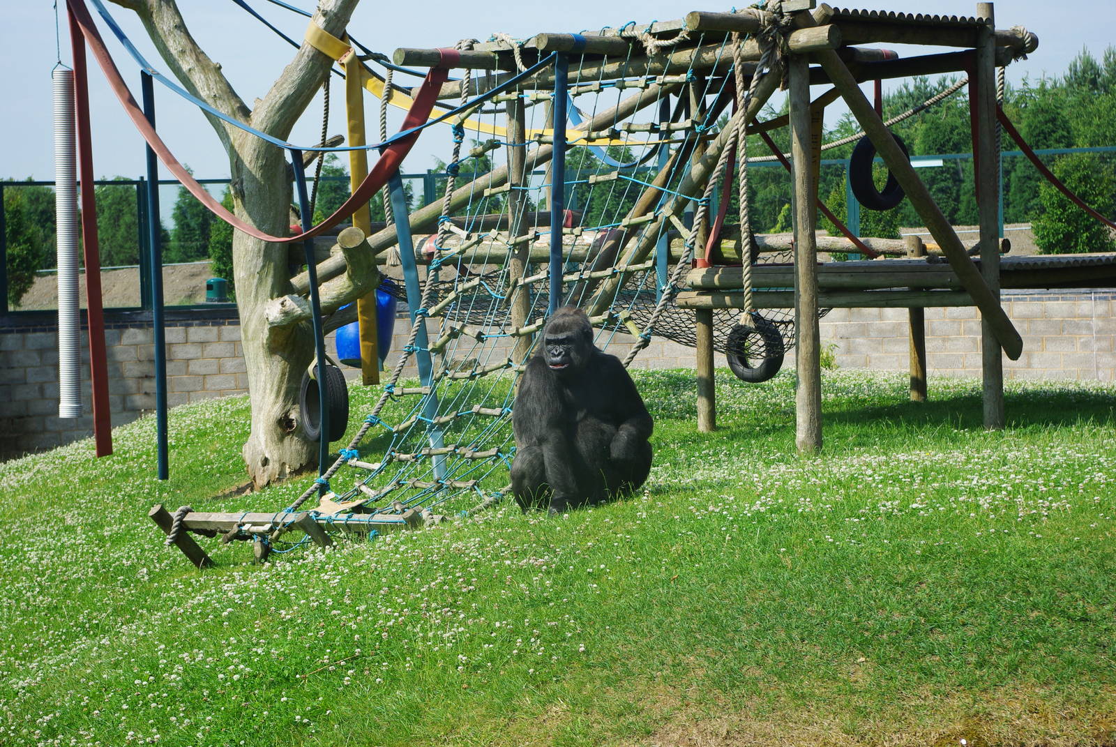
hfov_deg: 24.7
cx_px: 558
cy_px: 374
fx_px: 2545
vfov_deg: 16.7
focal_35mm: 82
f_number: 8
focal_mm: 55
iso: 100
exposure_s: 1/180
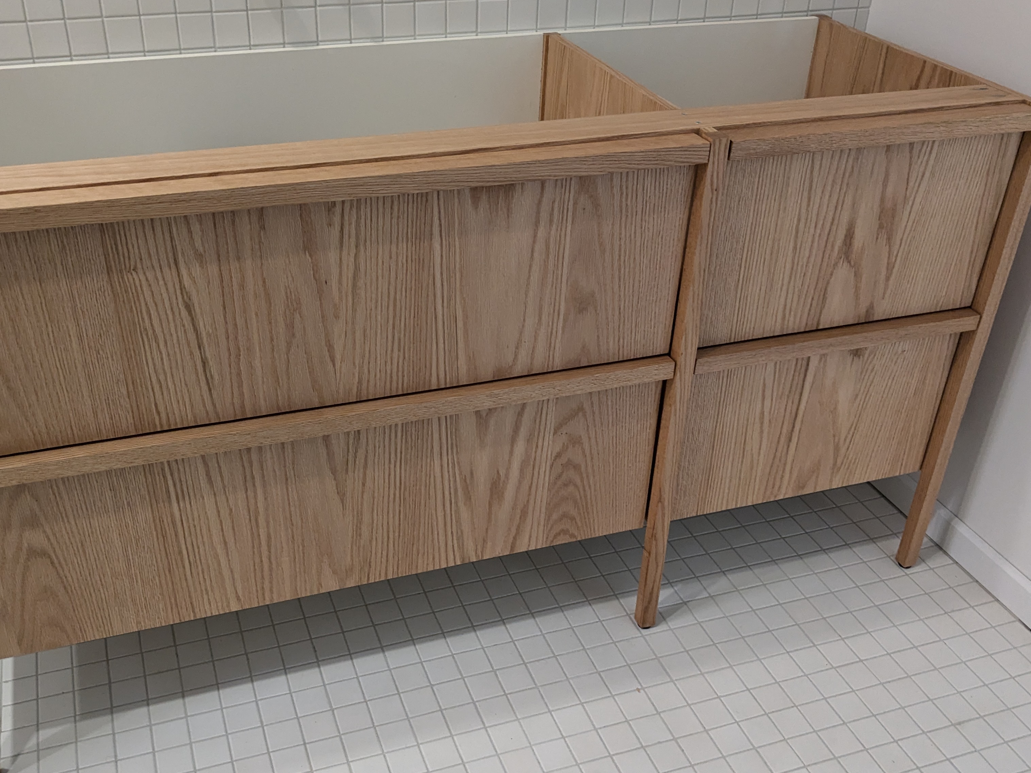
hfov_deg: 51.2
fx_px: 1072
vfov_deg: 39.6
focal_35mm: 36
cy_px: 418
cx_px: 441
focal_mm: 4.38
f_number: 1.73
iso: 261
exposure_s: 1/24
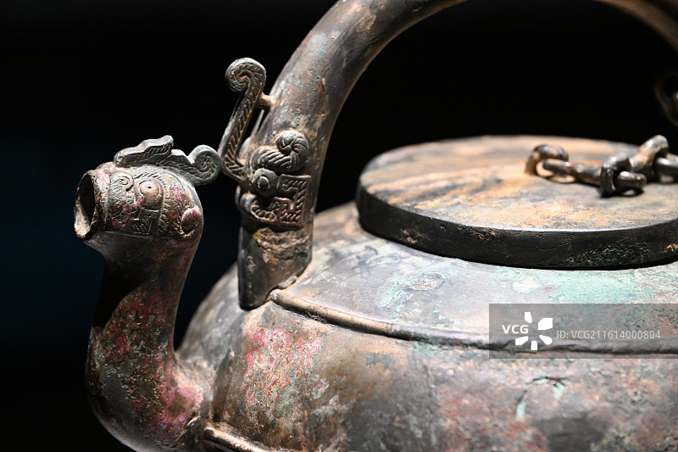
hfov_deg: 17.1
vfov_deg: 11.4
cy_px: 226
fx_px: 2259
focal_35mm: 120
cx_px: 339
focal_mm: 120
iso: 4000
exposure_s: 1/125
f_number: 7.1
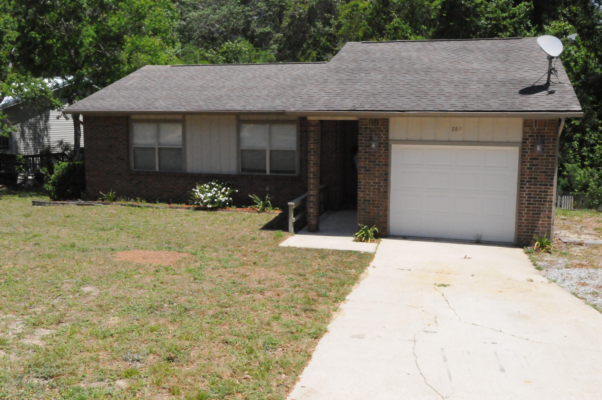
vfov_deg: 36.8
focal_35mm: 36
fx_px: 601
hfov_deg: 53.2
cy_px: 200
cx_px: 301
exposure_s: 1/1250
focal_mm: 24
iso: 3200
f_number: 18
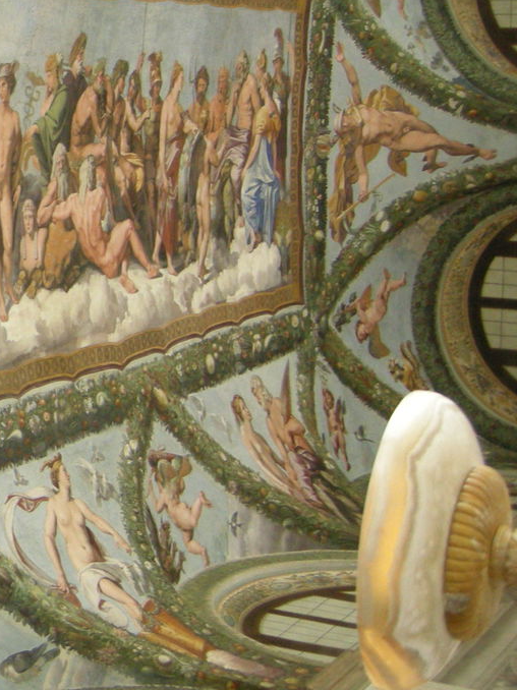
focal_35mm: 85
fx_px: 1694
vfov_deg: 23.0
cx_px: -240
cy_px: 250
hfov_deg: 16.0
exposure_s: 1/59.8
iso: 224
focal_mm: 7.5
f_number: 2.7
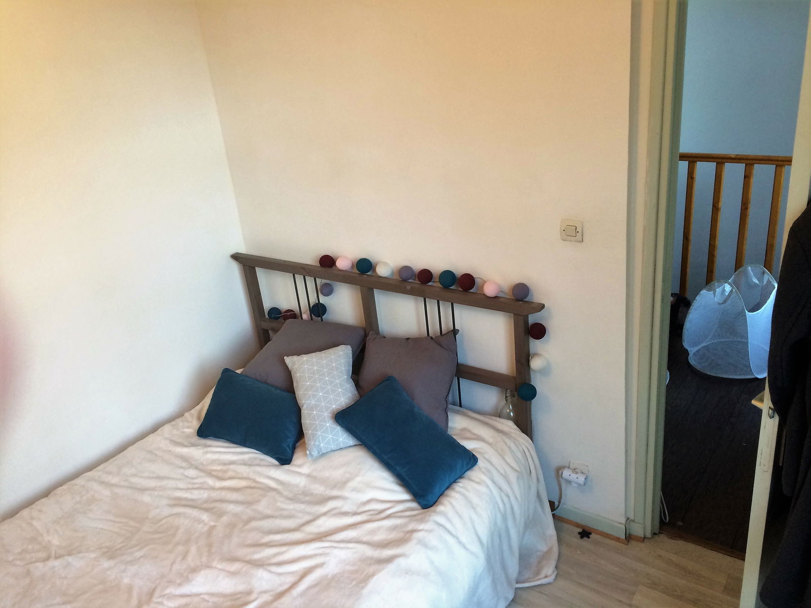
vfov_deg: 48.2
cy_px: 304
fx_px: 679
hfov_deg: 61.7
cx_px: 406
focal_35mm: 29
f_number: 2.2
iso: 100
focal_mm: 4.15
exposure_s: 1/33
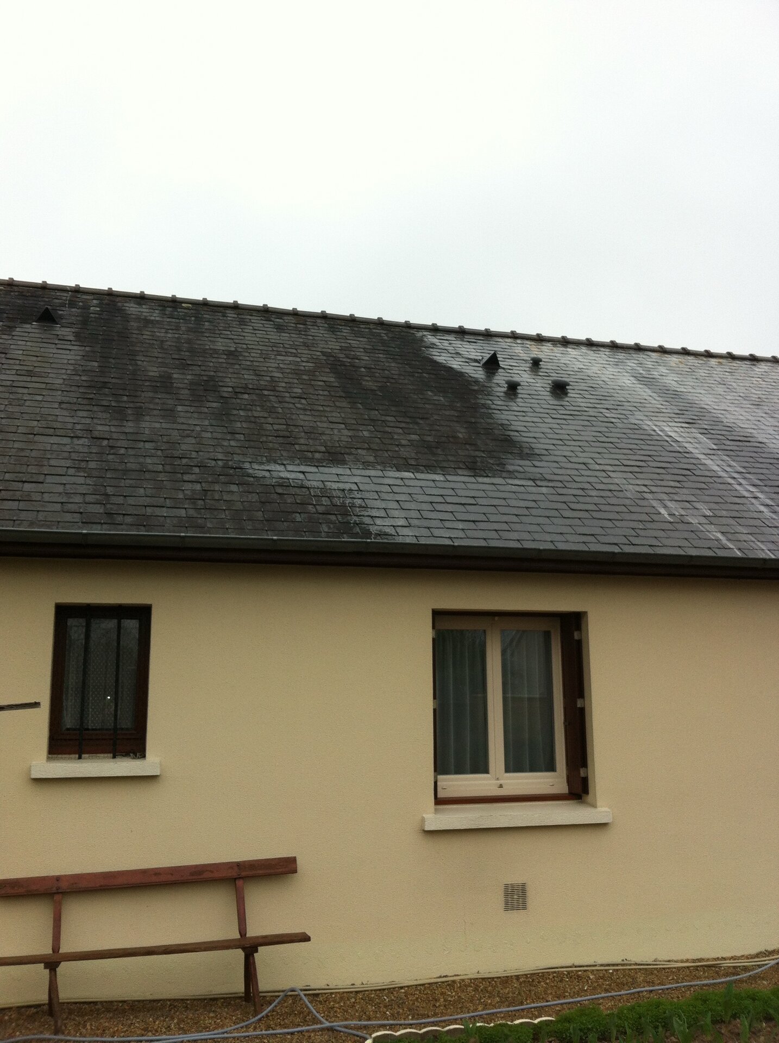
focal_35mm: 35
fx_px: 1053
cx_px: 390
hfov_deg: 40.6
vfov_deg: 52.7
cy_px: 522
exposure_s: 1/448
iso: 80
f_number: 2.8
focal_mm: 3.85
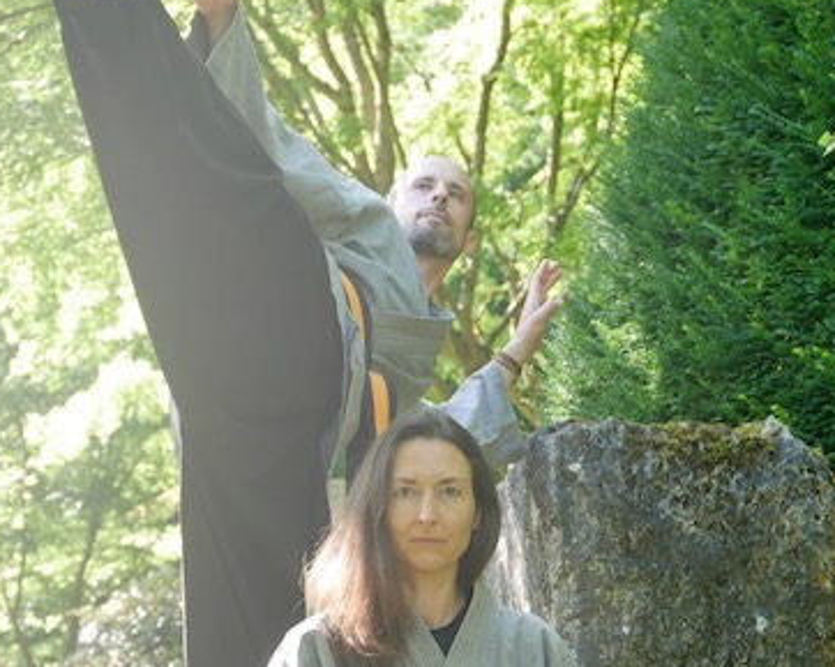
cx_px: 453
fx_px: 2988
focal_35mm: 121
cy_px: 524
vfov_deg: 12.7
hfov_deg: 15.9
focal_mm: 35
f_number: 4
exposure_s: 1/80
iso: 200
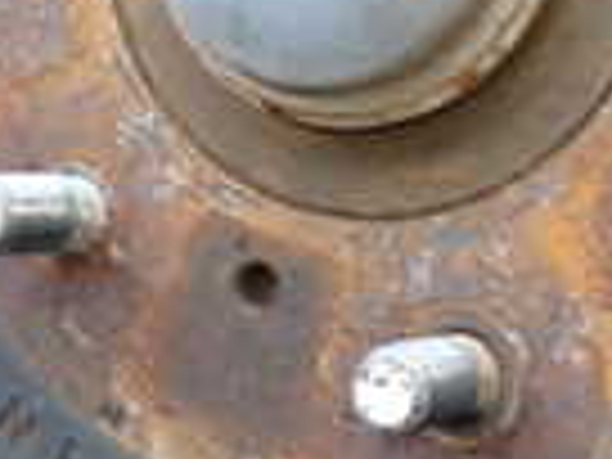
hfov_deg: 17.9
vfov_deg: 13.1
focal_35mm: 110
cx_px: 387
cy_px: -99
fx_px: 1945
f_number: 2
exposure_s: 1/40
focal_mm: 4.5
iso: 200
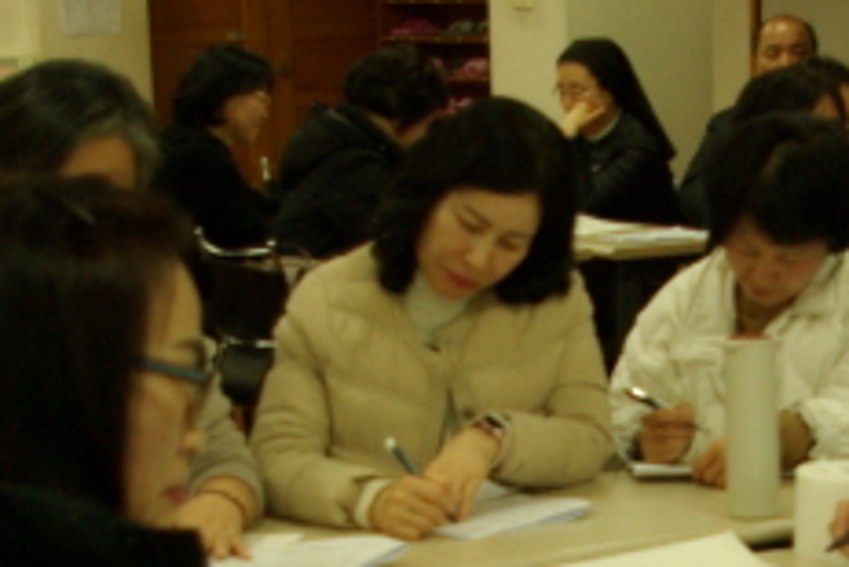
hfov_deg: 21.6
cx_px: 692
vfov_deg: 14.4
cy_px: 616
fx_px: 2195
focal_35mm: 93
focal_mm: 18
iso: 400
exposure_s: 1/50
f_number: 4
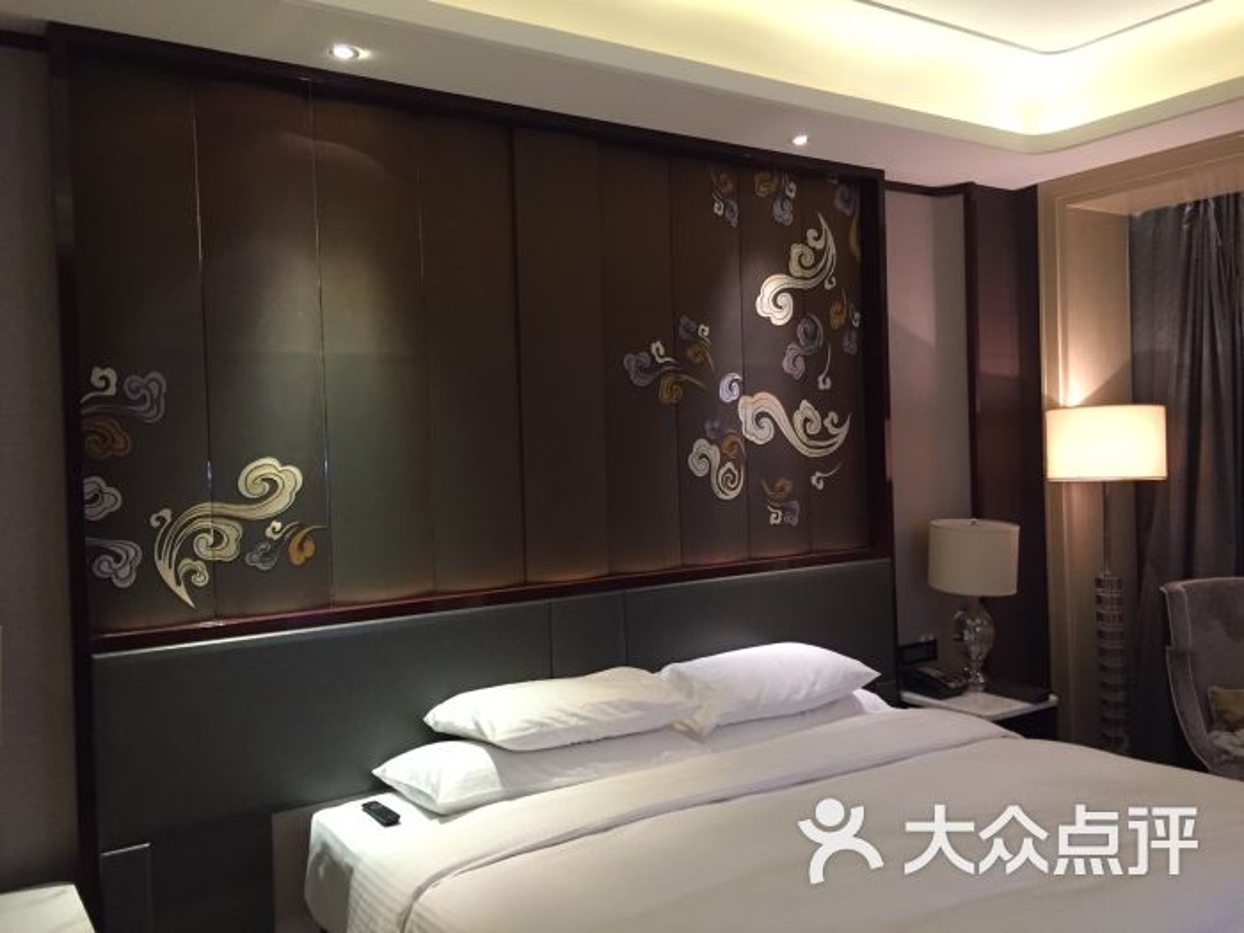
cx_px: 622
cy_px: 466
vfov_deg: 48.2
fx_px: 1042
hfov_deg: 61.7
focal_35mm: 29
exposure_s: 1/25
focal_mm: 4.15
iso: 250
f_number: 2.2
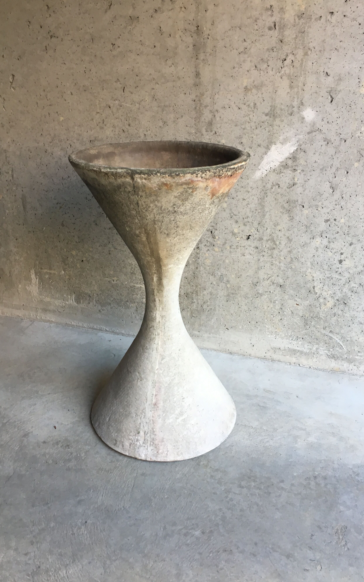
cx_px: 170
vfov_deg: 61.2
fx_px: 492
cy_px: 293
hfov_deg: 40.6
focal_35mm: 31
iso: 40
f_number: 2.2
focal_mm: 4.15
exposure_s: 1/33
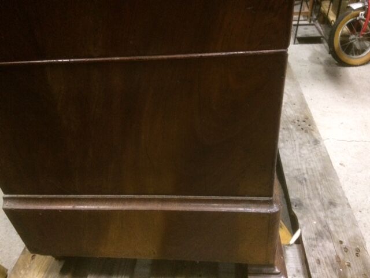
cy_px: 139
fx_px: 310
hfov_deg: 61.7
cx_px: 185
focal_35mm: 29
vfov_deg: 48.2
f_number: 2.2
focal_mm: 4.15
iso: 400
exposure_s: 1/17
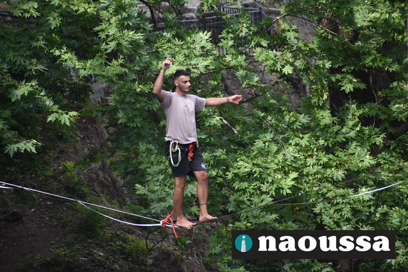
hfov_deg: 4.6
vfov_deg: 3.1
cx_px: 204
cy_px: 136
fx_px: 5099
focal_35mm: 450
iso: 450
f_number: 6.3
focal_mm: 300
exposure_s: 1/500
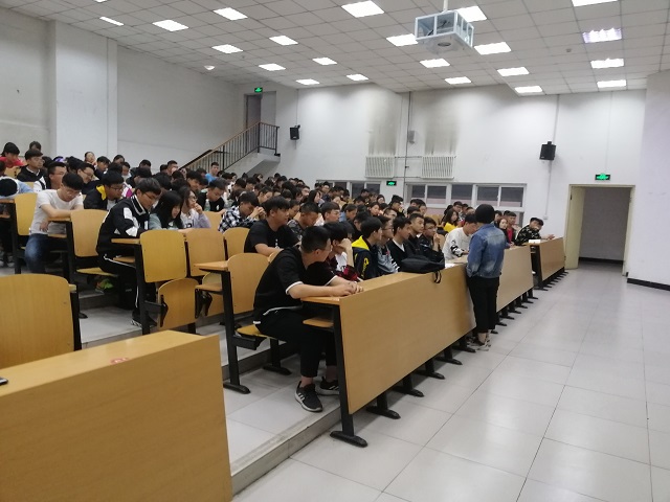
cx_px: 335
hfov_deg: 67.3
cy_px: 251
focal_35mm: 26
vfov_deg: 53.1
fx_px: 503
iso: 250
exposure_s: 1/33.3
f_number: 2.2
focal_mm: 3.81
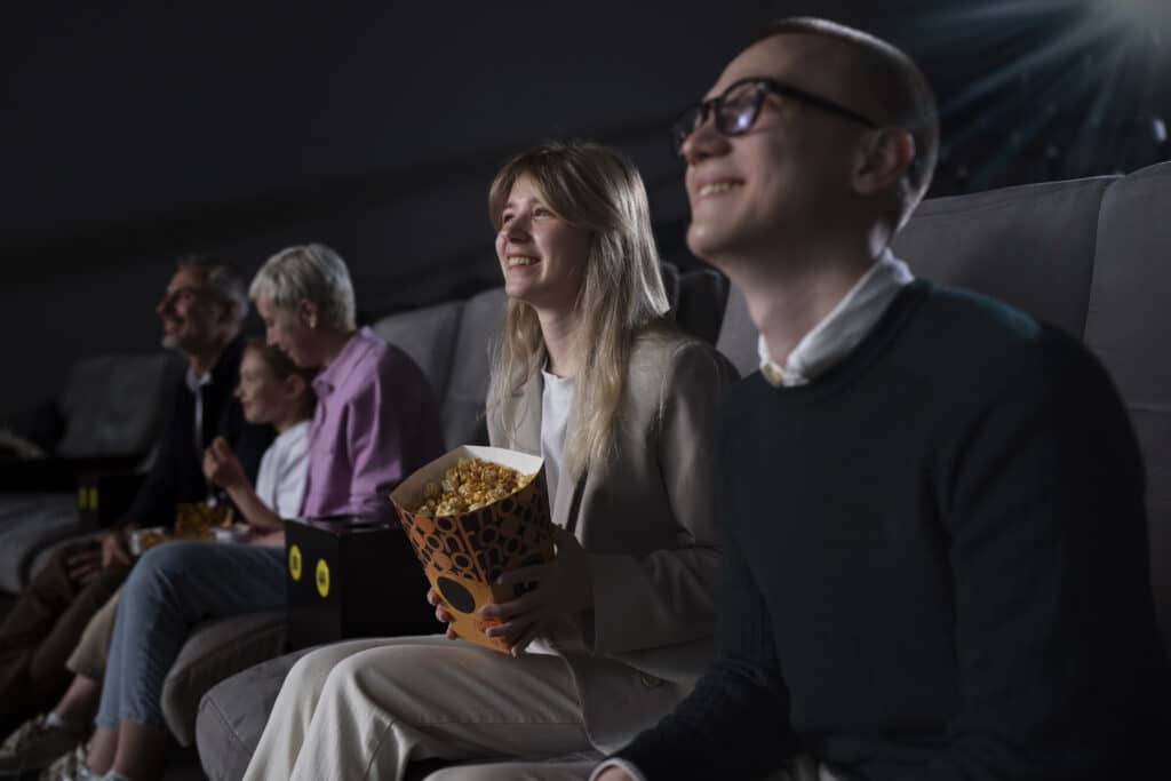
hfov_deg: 54.4
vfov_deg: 37.9
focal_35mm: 35
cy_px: 390
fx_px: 1139
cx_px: 586
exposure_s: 1/200
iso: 800
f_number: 2.2
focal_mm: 35
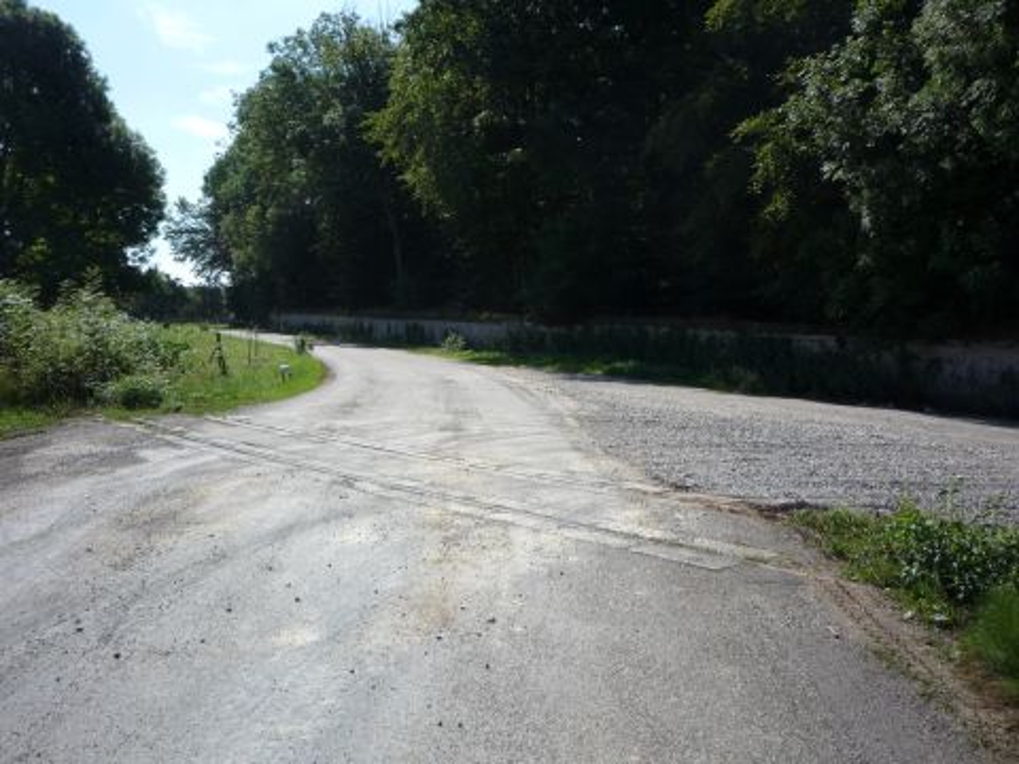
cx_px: 510
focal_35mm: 32
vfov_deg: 44.2
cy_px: 382
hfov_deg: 56.8
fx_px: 942
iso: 100
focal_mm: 5.2
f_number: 5
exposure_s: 1/400
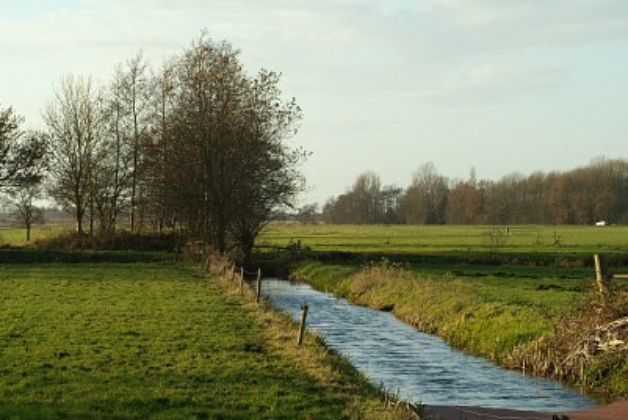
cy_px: 220
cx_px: 279
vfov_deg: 12.4
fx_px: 1938
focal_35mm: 111
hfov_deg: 18.4
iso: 400
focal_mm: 66
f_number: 9.5
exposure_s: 1/250
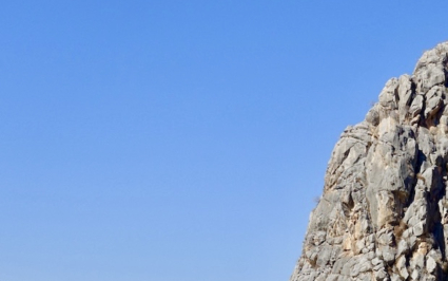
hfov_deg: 16.8
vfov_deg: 10.6
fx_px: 1478
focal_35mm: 121
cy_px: 345
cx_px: 462
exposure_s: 1/100
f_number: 5.6
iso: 125
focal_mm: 18.1
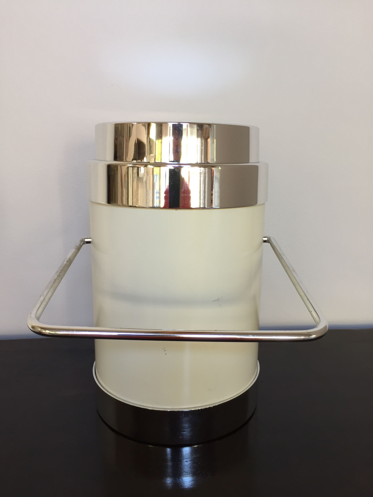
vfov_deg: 61.7
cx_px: 186
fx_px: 417
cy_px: 248
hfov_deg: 48.2
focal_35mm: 29
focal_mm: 4.15
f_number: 2.2
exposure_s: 1/33
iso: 80
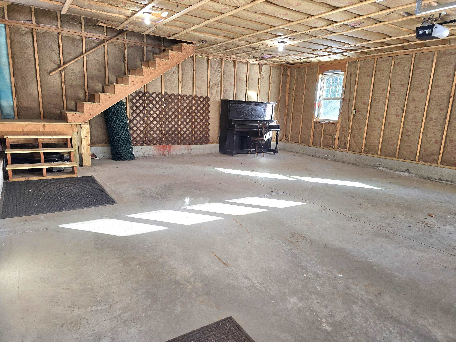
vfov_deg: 58.9
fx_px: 303
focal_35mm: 23
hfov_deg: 73.9
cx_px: 228
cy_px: 171
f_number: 1.7
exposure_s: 1/120
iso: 100
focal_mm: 6.3
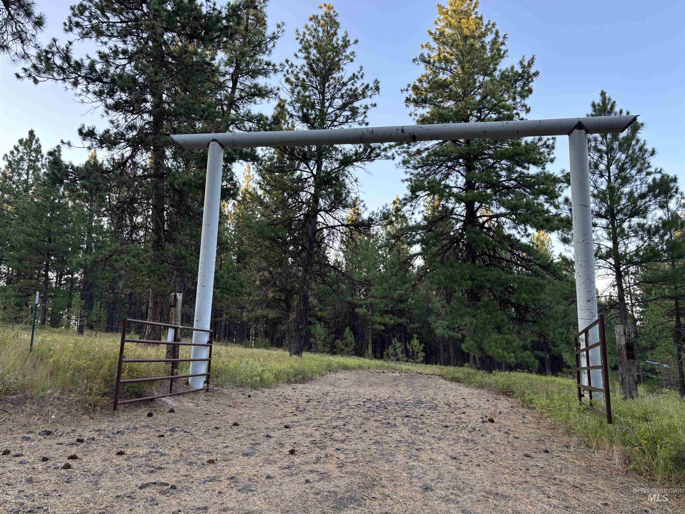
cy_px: 257
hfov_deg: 67.3
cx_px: 342
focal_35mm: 26
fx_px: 515
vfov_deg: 53.1
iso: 64
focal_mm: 5.96
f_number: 1.6
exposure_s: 1/133
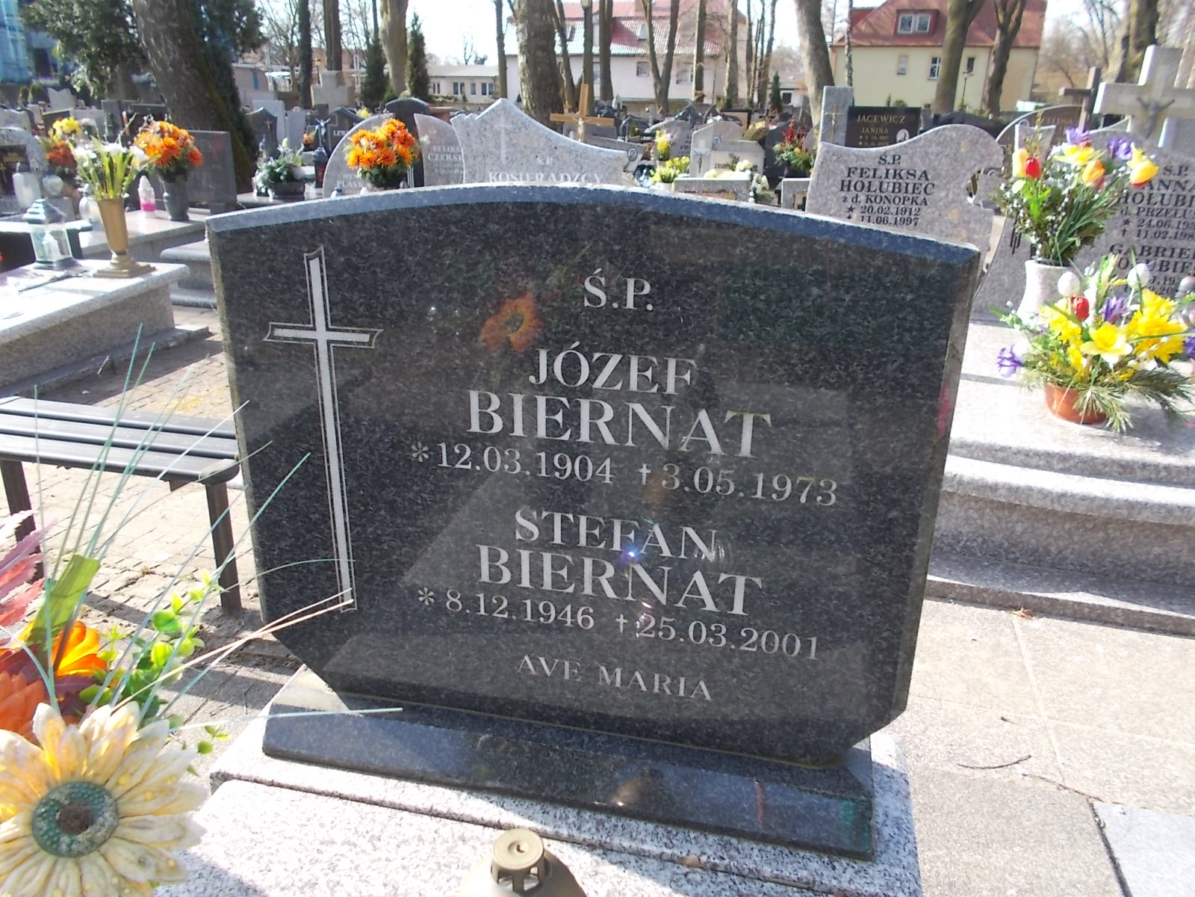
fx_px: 898
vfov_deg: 53.1
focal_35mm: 26
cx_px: 598
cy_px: 448
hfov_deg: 67.3
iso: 80
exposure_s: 1/250
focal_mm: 4.6
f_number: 3.2
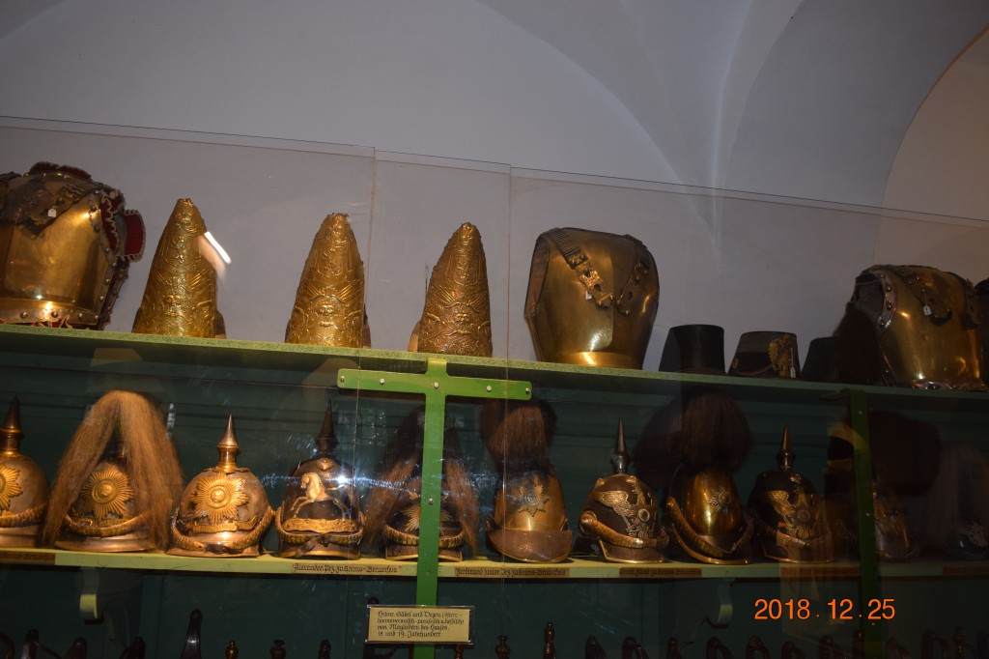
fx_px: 741
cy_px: 330
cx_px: 494
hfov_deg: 67.4
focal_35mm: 27
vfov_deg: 47.9
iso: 800
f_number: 5
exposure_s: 1/100
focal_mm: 18
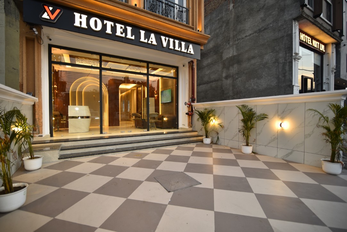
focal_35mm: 16
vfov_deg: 73.8
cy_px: 116
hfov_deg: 96.7
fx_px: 154
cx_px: 174
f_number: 2.8
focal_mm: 16
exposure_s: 1/50
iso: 100
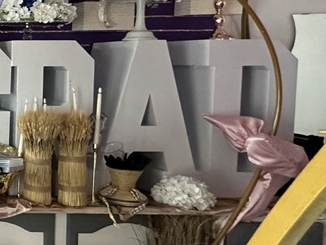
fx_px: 546
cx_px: -228
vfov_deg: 25.2
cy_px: 92
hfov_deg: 22.7
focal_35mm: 58
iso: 250
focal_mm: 2.22
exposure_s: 1/99
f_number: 2.2
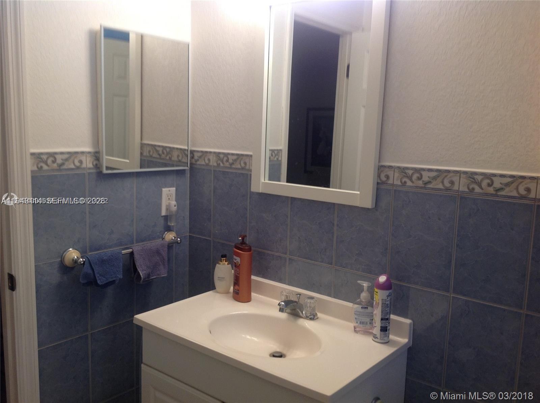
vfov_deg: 40.6
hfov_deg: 52.7
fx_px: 545
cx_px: 270
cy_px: 202
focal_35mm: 35
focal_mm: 4.28
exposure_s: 1/30
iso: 50
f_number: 2.4
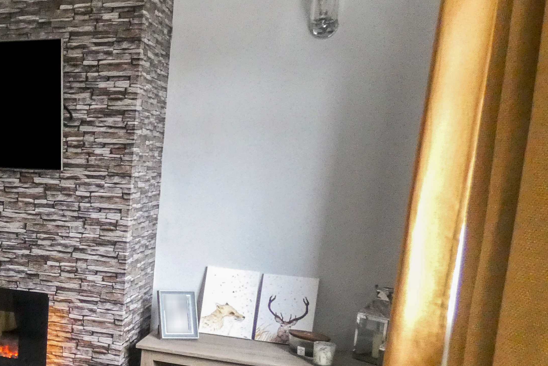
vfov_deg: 28.0
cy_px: 299
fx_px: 715
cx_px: -14
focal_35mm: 47
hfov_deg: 37.0
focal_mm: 3.6
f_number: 2.8
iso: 800
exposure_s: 1/60
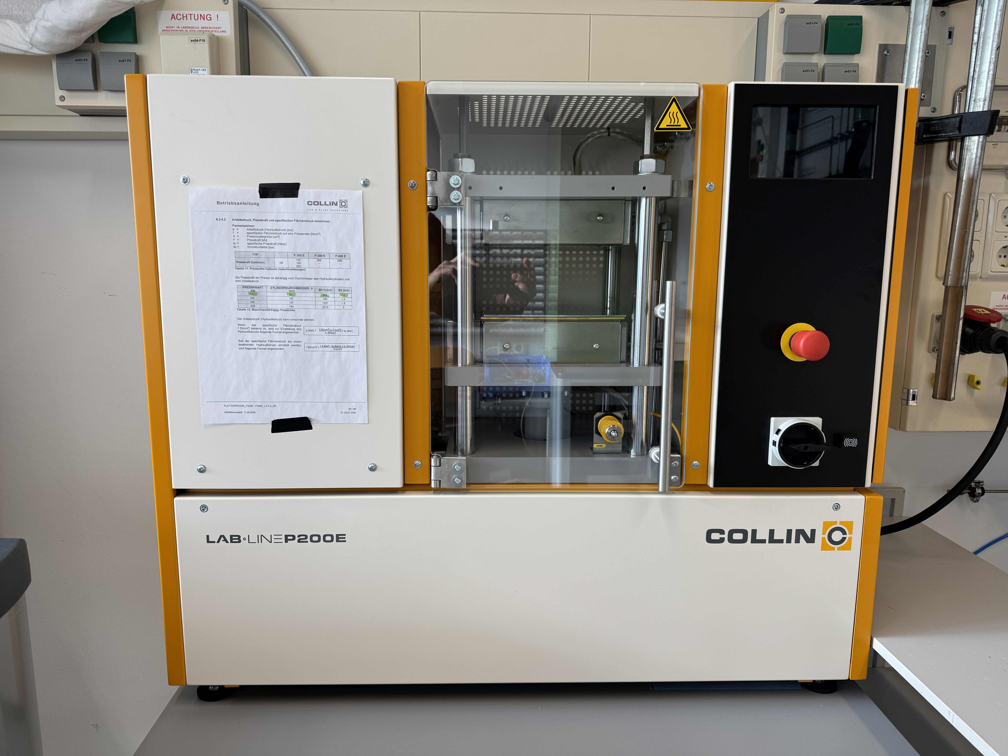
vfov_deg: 56.8
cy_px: 378
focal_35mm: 24
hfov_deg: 71.6
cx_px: 504
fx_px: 699
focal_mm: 6.76
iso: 64
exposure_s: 1/100
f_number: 1.78
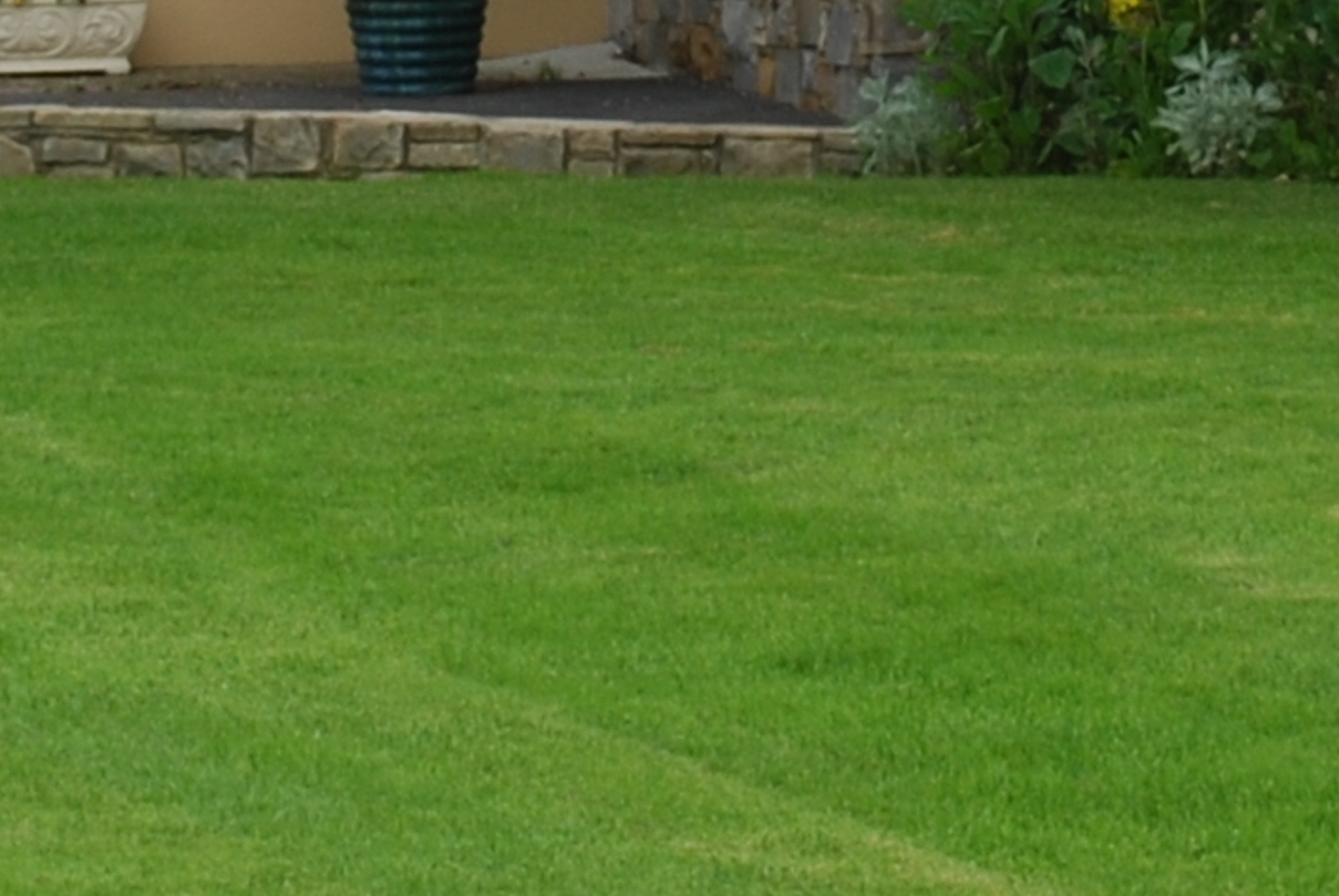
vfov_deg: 4.0
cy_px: -752
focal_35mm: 345
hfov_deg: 6.0
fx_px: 12845
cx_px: 1066
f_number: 8
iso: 100
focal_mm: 42
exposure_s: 1/80
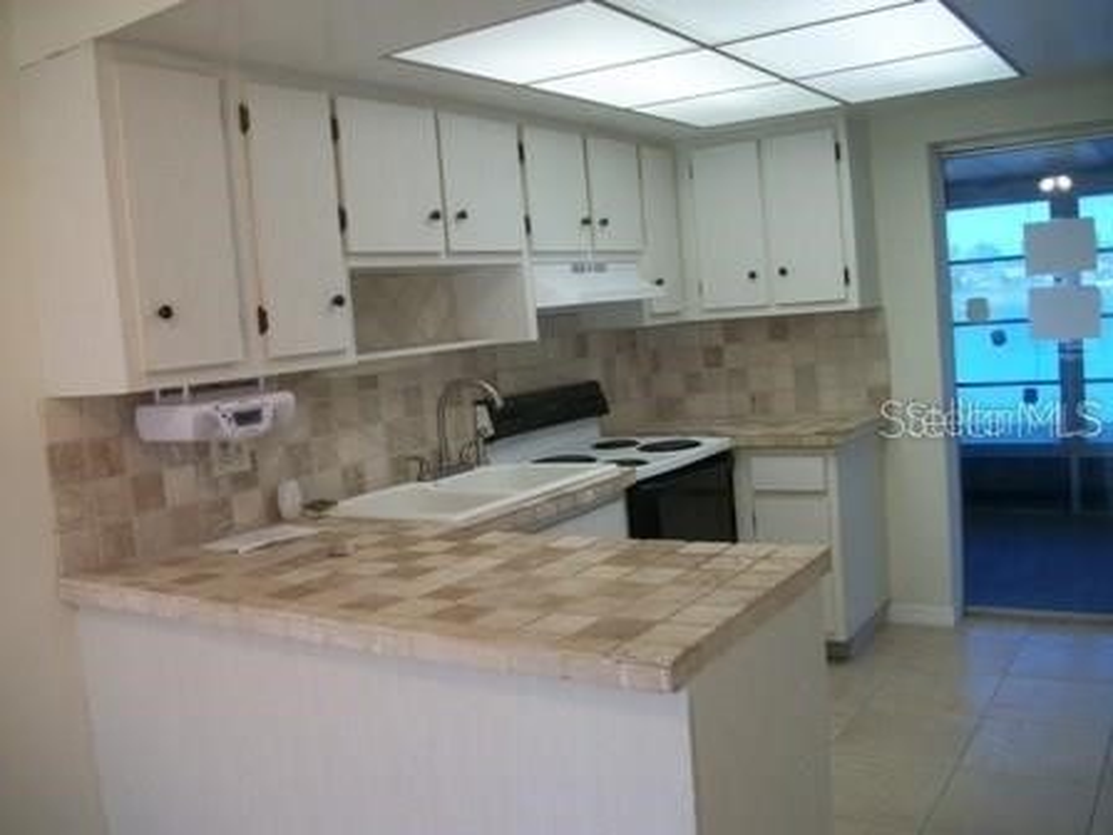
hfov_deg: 56.8
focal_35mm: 32
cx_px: 556
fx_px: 1029
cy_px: 418
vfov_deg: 44.2
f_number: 2.9
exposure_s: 1/40
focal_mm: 5.7
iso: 80
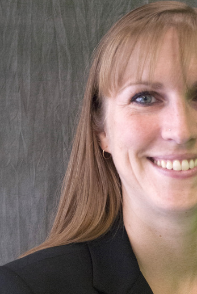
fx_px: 956
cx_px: 159
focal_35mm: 117
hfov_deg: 11.7
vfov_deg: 17.4
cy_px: 219
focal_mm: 45
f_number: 5.3
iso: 1600
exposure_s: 1/60
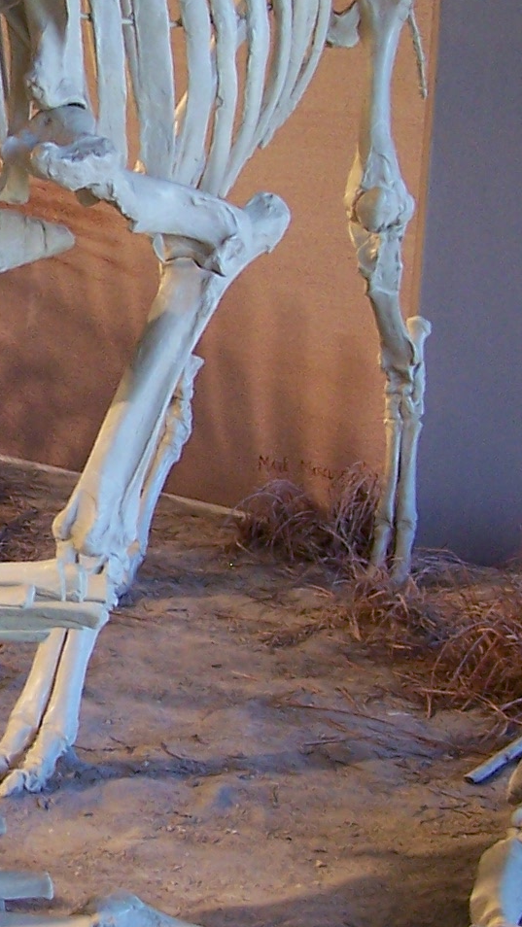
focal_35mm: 100
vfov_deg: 21.3
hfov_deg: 11.6
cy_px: 398
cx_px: -240
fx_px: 2459
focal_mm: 6.3
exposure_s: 1/20
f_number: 2.8
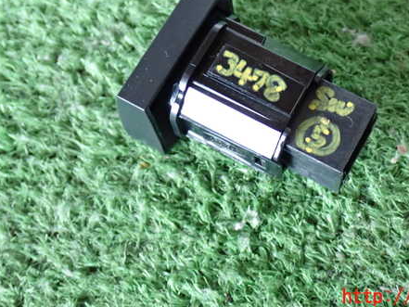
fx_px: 804
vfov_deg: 21.5
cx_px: 274
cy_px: 100
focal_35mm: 68
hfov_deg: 28.4
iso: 800
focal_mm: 9.01
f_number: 3.2
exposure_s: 1/30
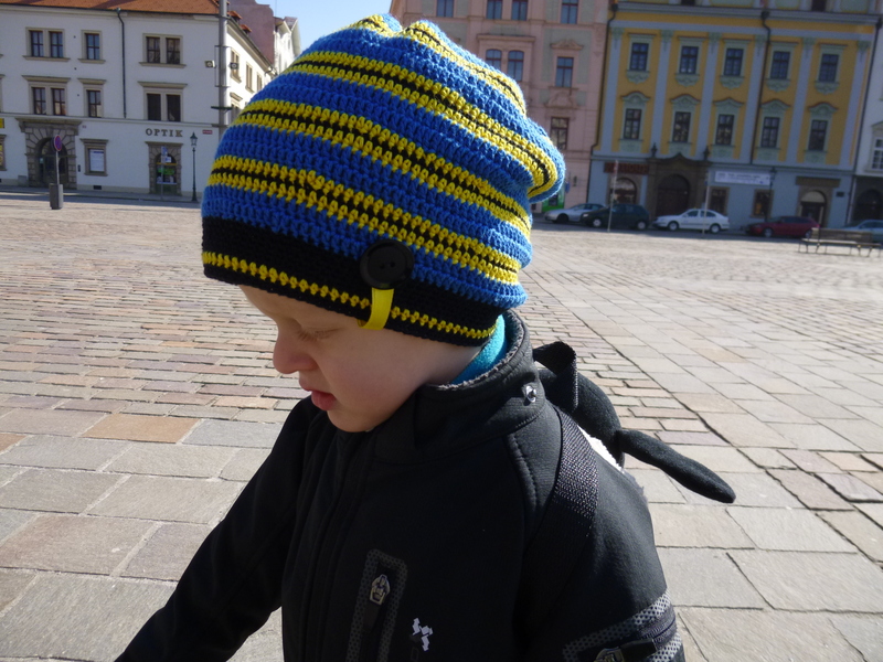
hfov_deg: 69.4
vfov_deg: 54.9
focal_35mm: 25
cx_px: 442
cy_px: 331
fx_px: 638
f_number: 3.1
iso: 100
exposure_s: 1/800
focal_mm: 4.5
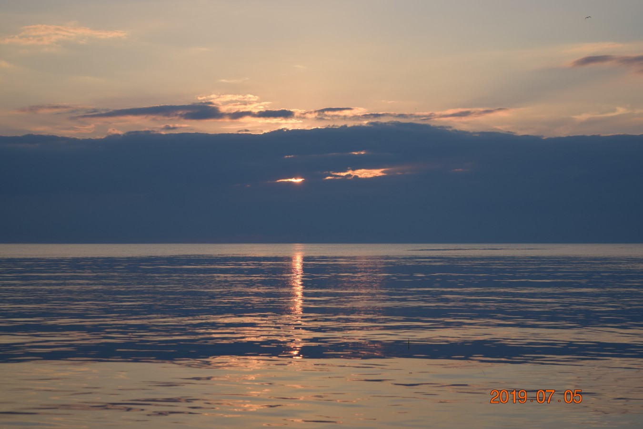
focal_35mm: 78
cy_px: 214
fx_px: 1393
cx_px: 322
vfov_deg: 17.5
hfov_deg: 26.0
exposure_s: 1/640
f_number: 5.6
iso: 200
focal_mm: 52
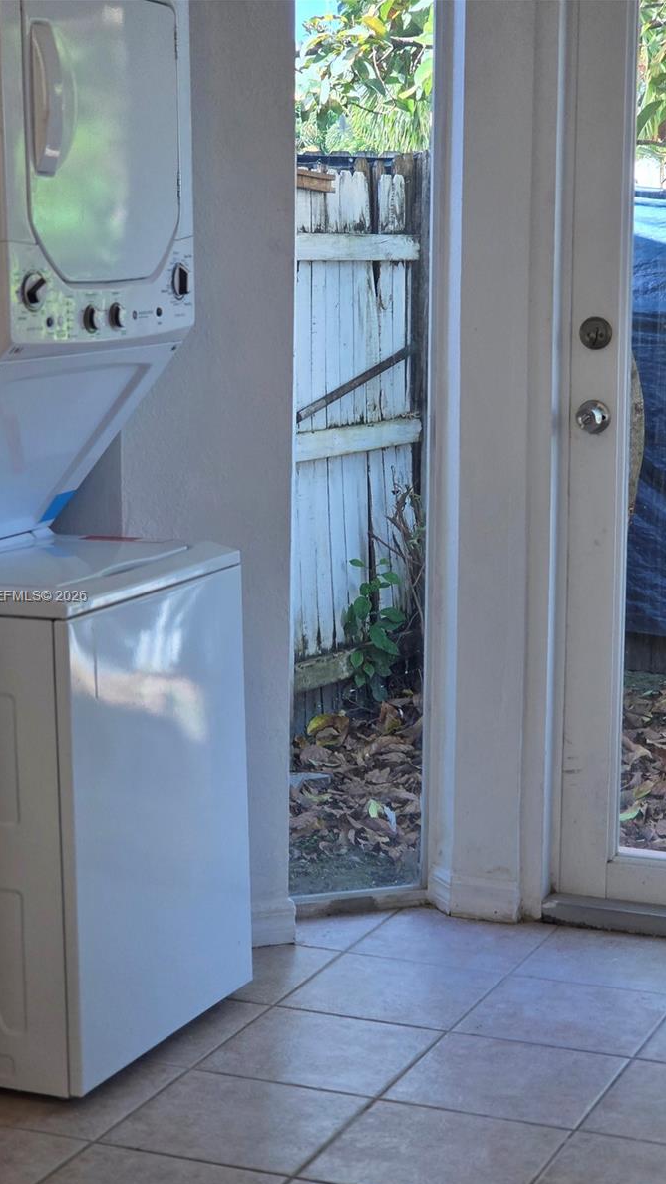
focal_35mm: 76
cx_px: 351
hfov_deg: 15.9
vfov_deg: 27.9
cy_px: 597
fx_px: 2385
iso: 125
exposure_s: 1/120
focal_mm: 7
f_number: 2.4
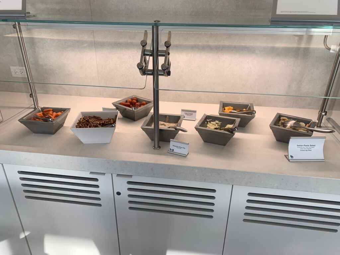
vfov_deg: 53.1
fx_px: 255
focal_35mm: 26
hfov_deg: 67.3
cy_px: 128
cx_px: 170
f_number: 1.8
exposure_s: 1/120
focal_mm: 4.25
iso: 25
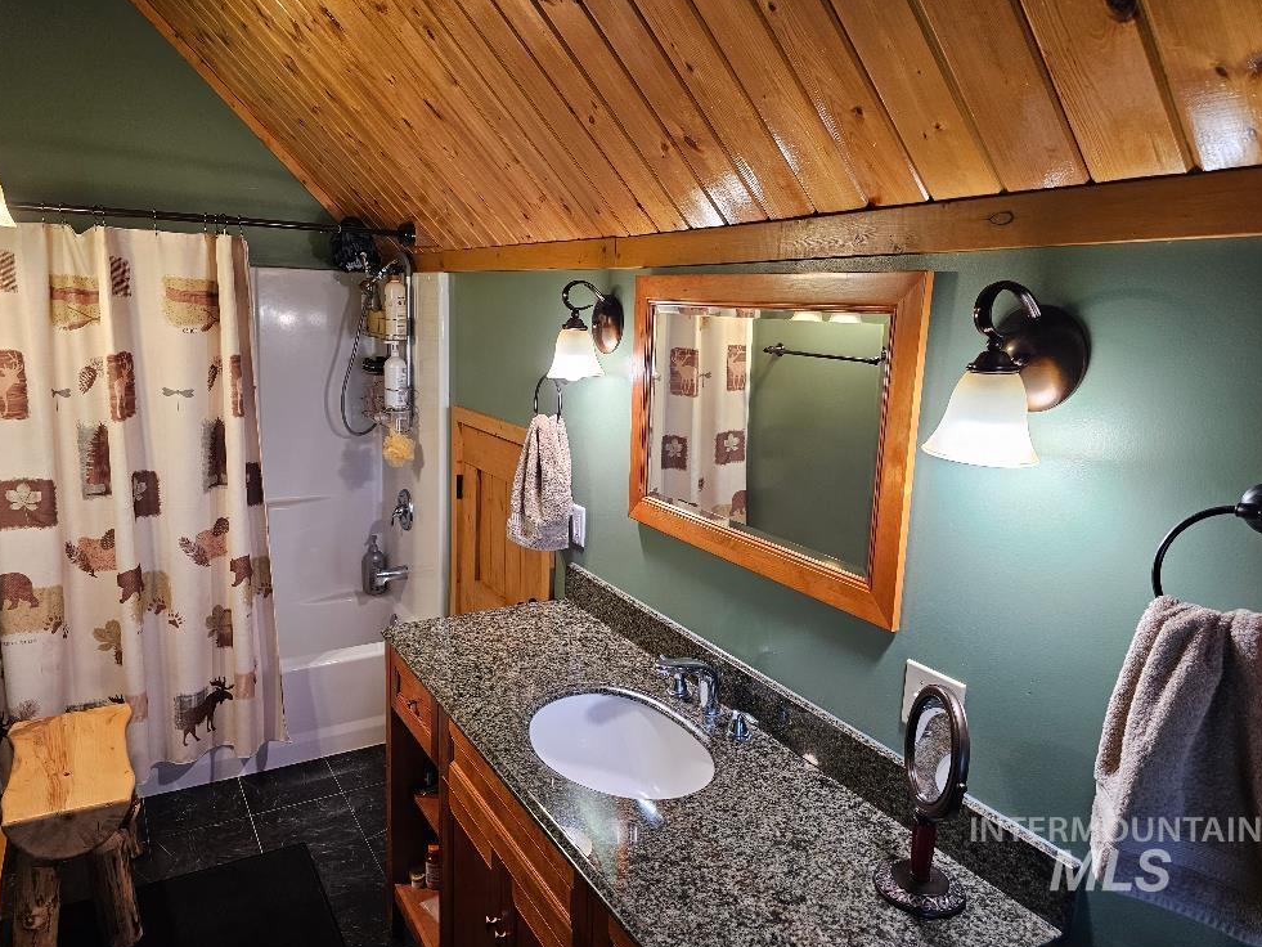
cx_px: 608
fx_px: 875
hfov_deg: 71.6
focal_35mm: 24
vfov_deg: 56.8
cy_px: 470
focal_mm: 6.3
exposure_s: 1/120
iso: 125
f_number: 1.7
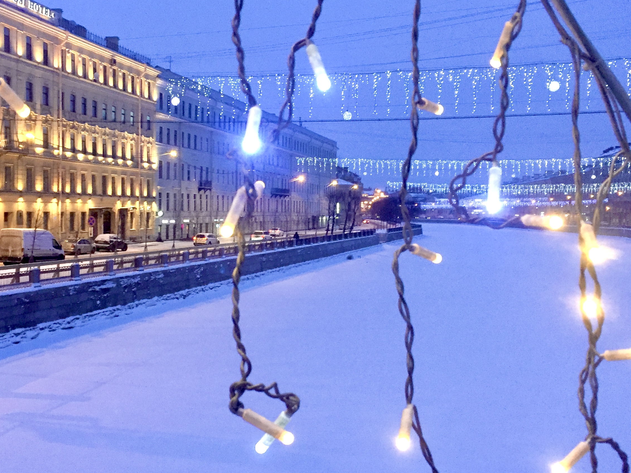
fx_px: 766
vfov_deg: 34.3
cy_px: 242
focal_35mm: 42
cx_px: 263
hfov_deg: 44.6
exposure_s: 1/33
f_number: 2.2
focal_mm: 4.15
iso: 200
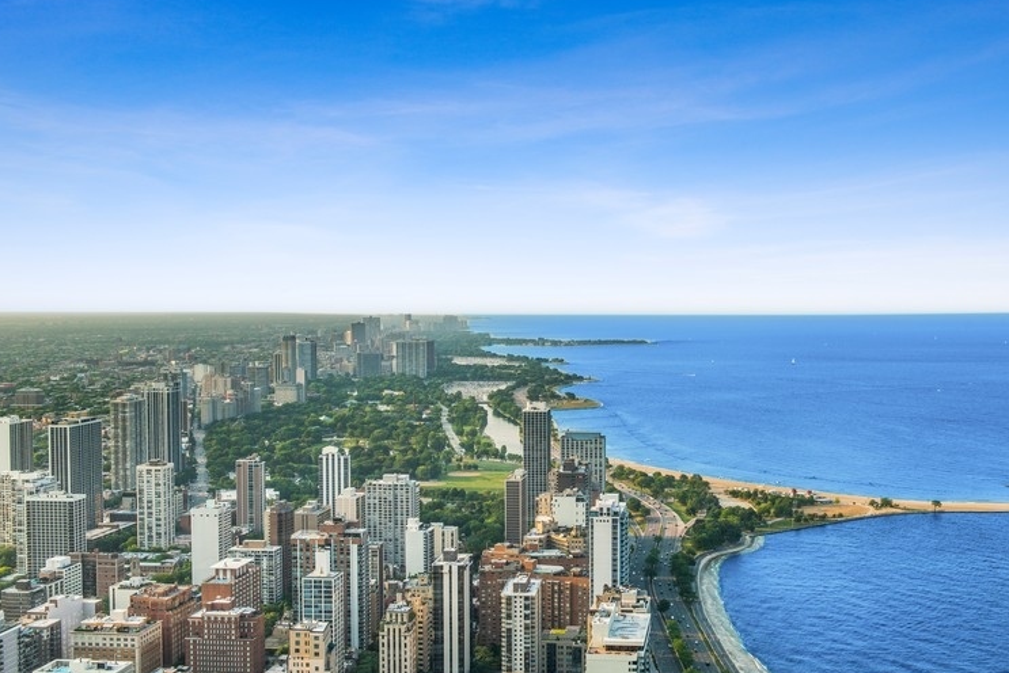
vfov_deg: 29.3
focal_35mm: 46
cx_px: 589
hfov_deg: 42.6
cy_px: 354
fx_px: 1290
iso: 100
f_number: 8
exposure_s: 1/80
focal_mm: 38
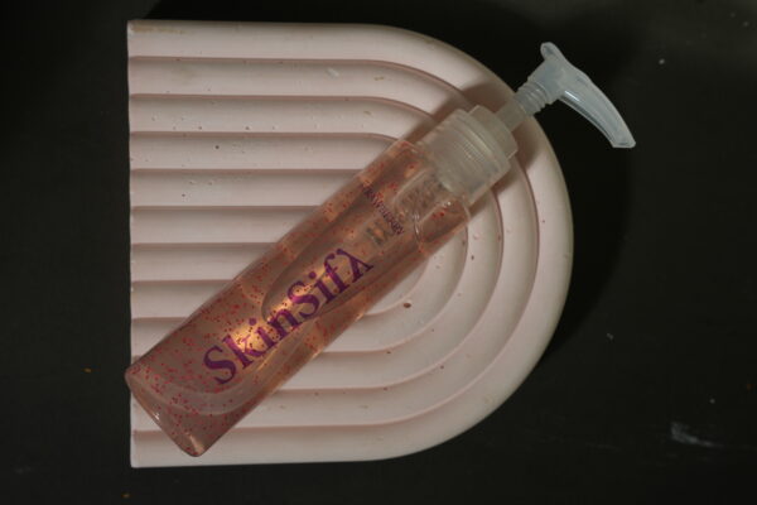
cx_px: 378
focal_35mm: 70
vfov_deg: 19.5
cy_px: 252
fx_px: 1472
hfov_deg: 28.8
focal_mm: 70
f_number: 8
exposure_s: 1/100
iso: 320
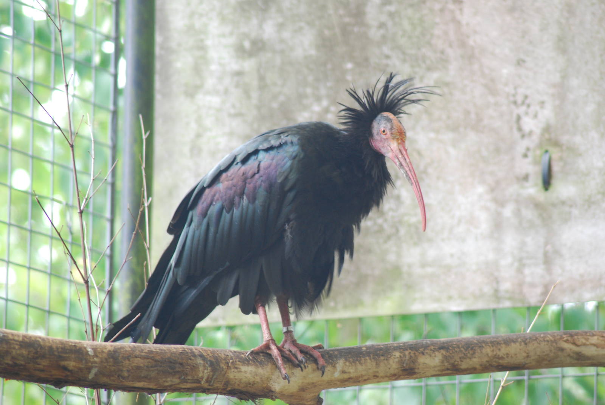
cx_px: 302
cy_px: 202
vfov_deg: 4.4
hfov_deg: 6.5
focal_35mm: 315
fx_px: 5300
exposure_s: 1/40
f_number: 5
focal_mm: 210
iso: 400
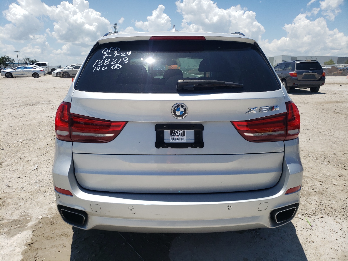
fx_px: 261
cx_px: 174
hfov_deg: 67.3
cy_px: 130
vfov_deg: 53.1
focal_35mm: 26
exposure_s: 1/3333
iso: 50
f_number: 1.5
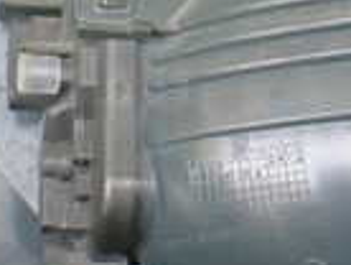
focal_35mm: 130
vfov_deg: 11.3
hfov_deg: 14.9
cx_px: 361
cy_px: -20
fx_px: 1320
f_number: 2.3
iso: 400
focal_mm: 5.4
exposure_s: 1/125
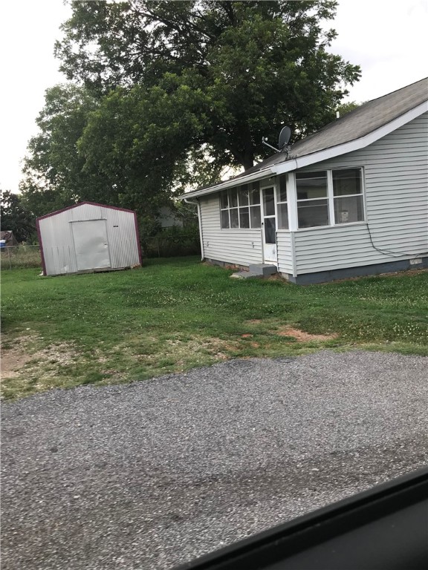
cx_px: 214
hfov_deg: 49.7
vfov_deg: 63.4
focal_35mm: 28
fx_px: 462
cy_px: 285
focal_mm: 3.99
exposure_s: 1/267
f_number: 1.8
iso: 20
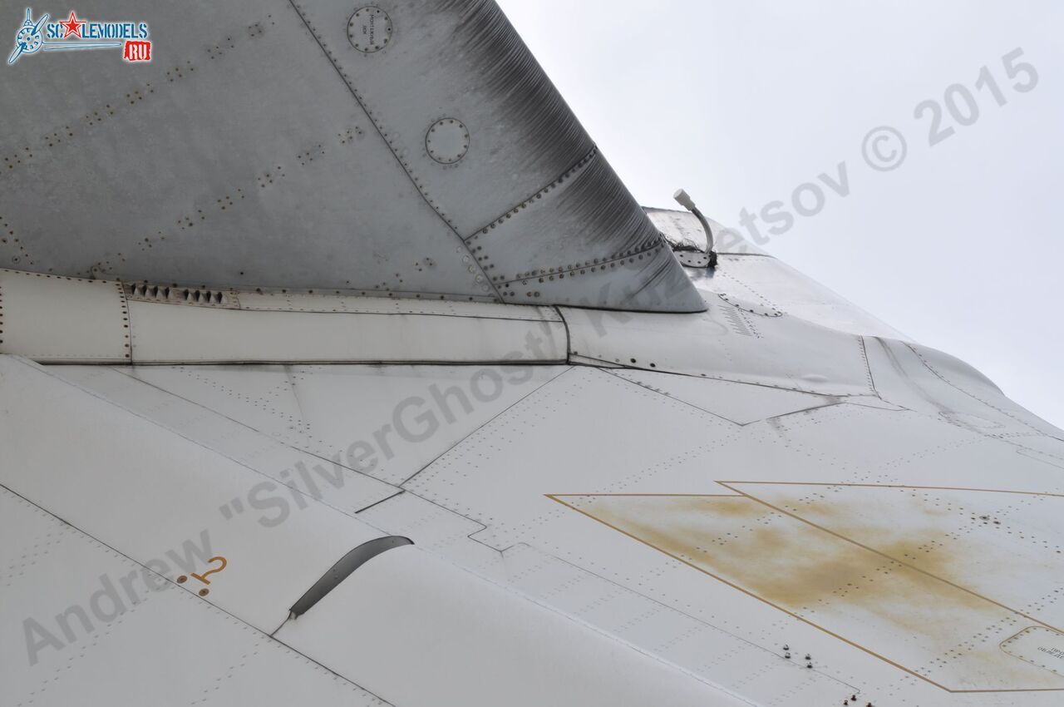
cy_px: 354
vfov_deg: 13.0
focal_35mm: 105
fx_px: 3099
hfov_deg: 19.5
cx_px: 532
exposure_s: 1/200
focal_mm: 70
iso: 200
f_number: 8
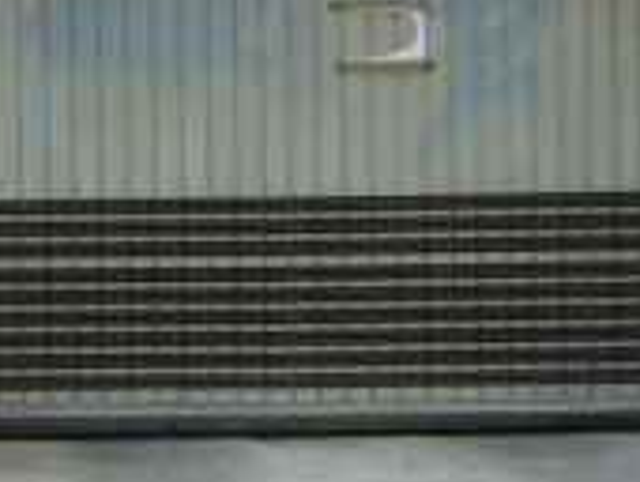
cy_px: 87
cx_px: -124
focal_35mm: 94
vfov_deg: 15.6
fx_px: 1740
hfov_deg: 19.6
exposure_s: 1/100
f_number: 3.3
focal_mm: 4.1
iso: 80
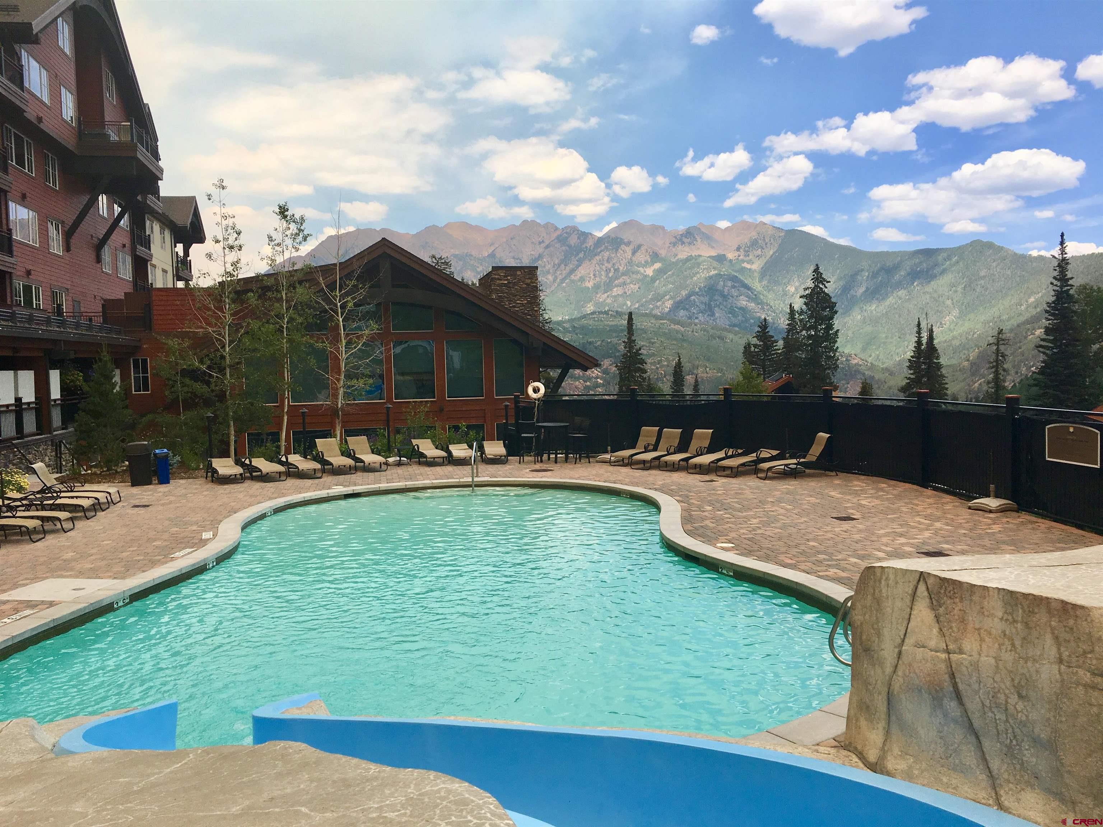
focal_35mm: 29
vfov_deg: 48.2
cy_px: 414
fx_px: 924
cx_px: 552
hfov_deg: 61.7
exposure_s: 1/1304
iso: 25
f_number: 2.2
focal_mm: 4.15
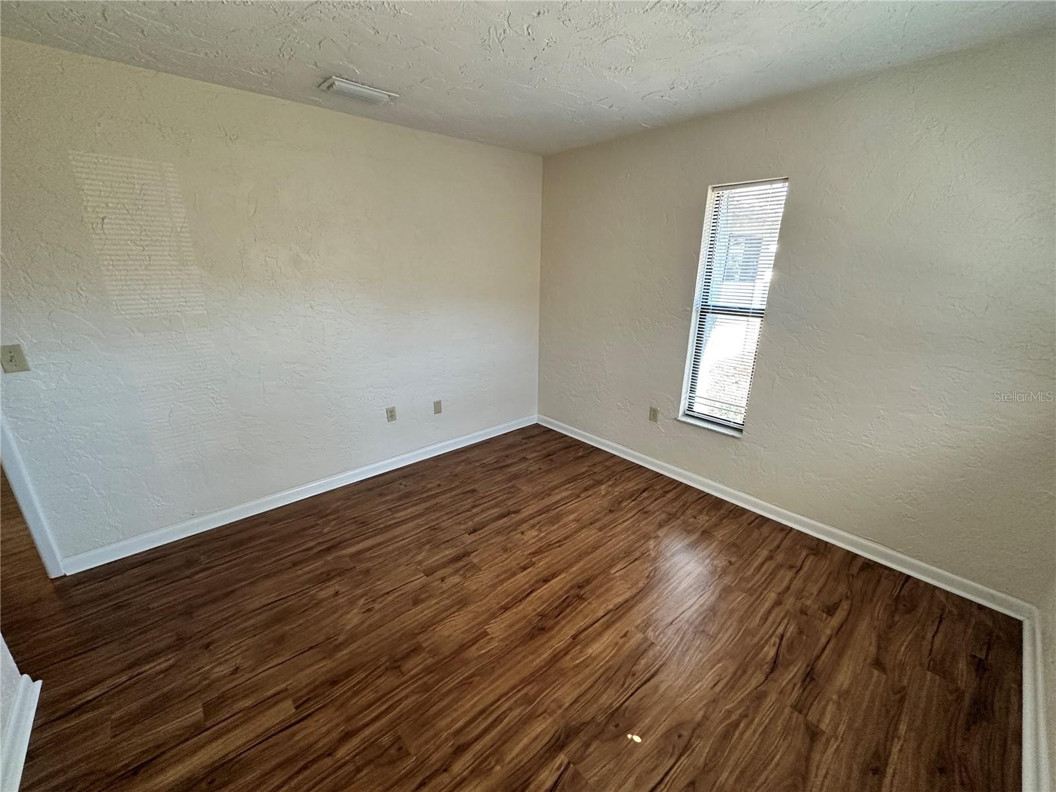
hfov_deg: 102.1
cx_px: 528
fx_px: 427
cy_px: 396
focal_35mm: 14
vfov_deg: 85.7
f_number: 2.2
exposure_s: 1/120
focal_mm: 2.22
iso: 250
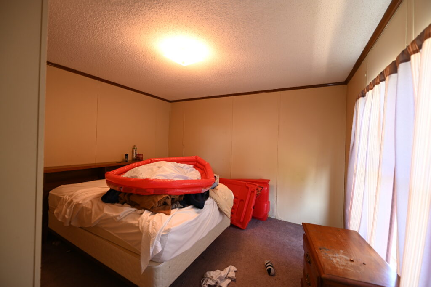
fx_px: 168
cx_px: 216
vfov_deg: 81.2
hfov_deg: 104.3
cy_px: 144
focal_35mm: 14
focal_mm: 14
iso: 125
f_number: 2.8
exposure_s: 1/13
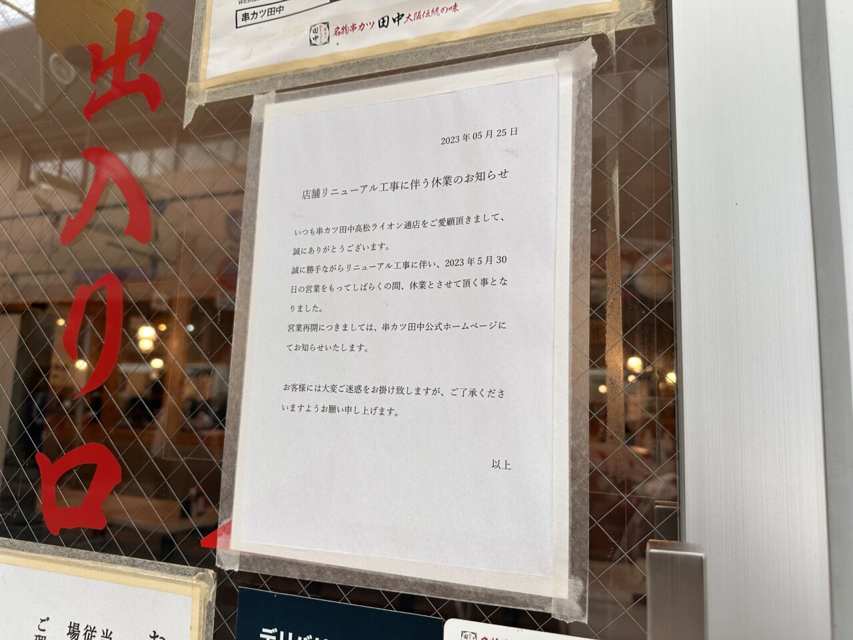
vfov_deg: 56.8
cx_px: 426
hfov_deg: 71.6
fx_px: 591
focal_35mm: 24
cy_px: 320
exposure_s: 1/361
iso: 80
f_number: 1.78
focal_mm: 6.86
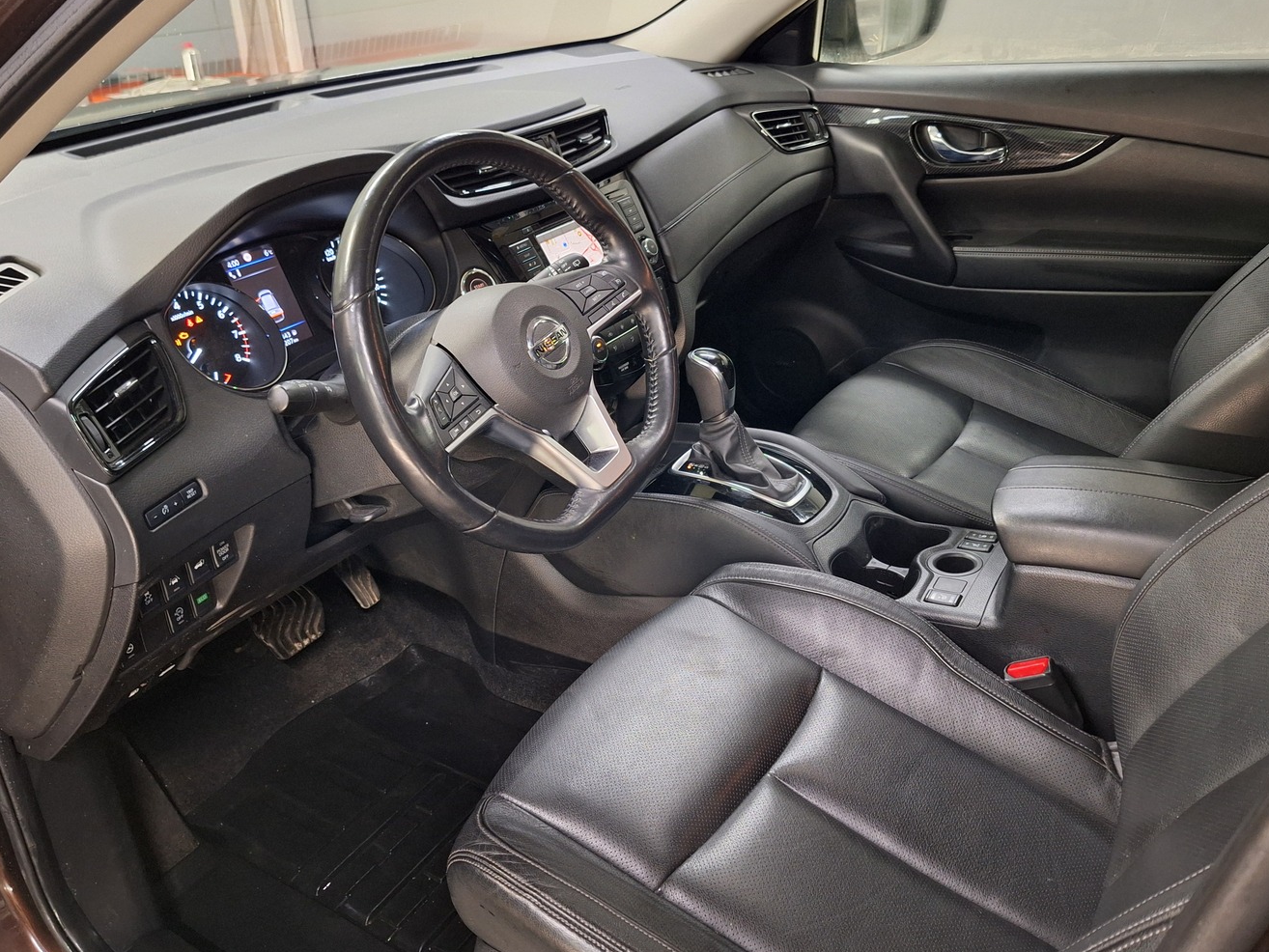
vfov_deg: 49.6
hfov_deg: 63.4
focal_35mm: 28
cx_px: 602
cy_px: 413
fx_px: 1027
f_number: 1.8
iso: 320
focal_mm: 5.54
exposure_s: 1/25
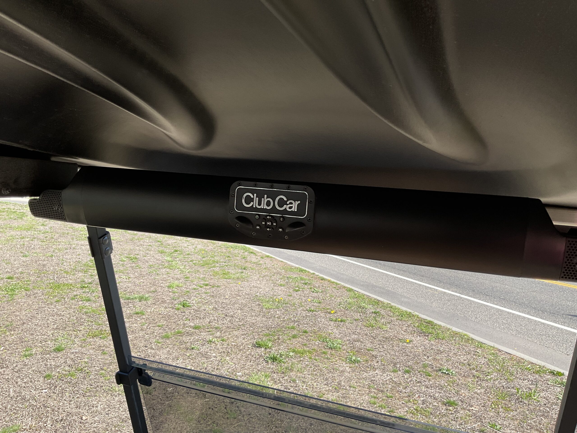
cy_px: 216
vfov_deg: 48.2
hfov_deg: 61.7
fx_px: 483
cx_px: 288
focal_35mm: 29
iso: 16
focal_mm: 3
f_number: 1.8
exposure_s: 1/551
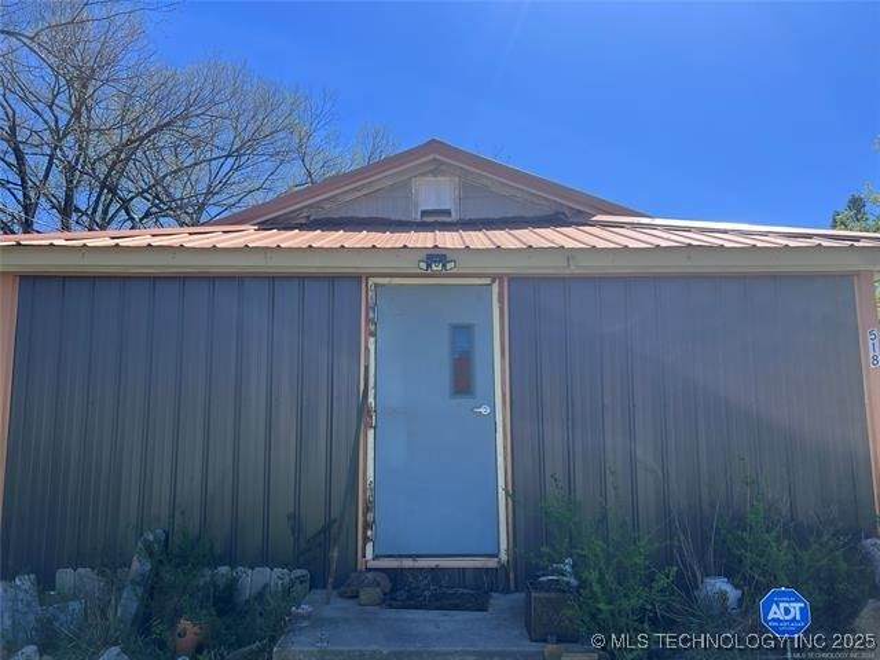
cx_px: 440
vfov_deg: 53.1
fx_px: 661
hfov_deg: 67.3
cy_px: 330
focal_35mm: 26
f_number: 1.5
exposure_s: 1/2841
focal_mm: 5.7
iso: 50
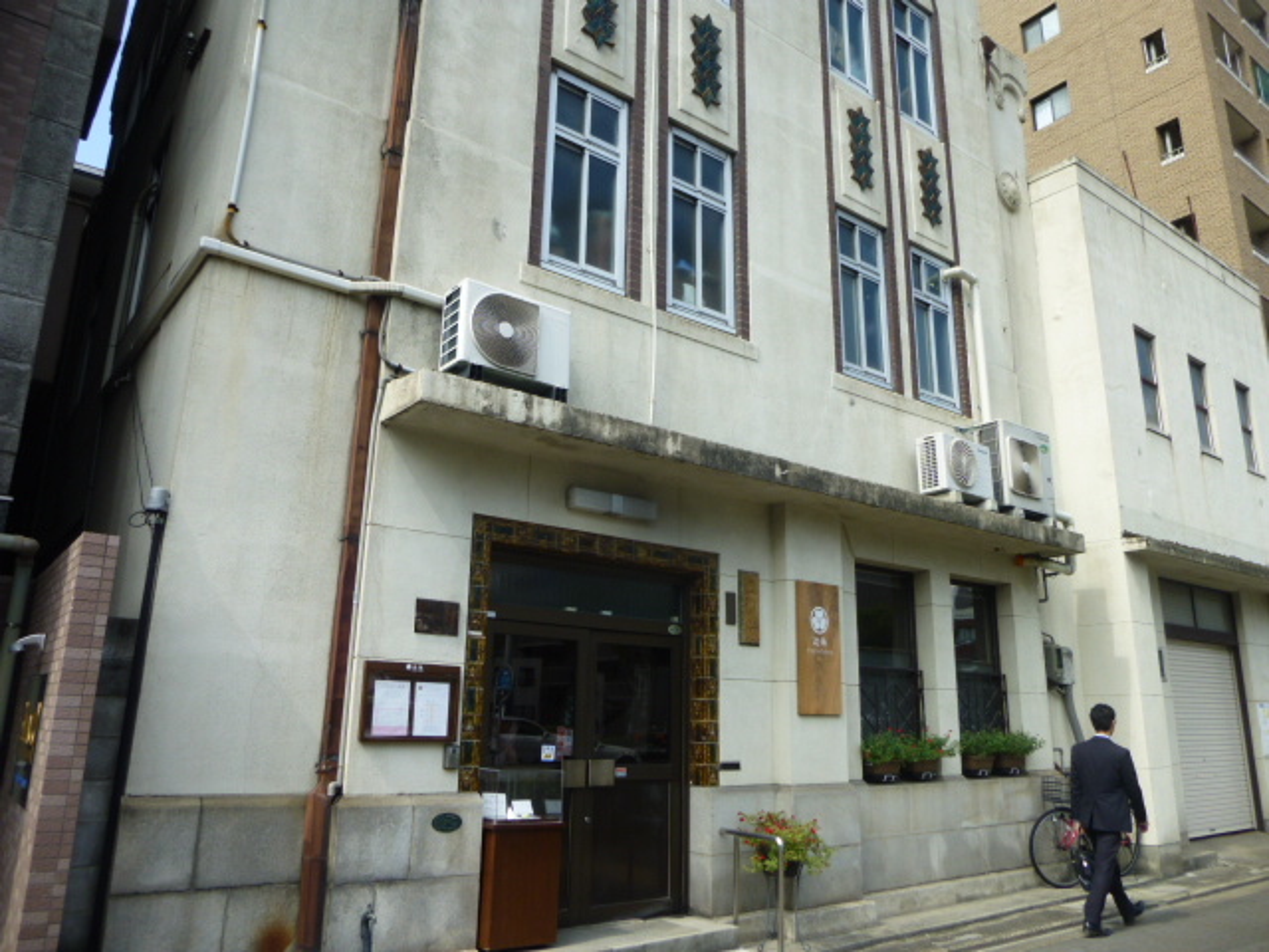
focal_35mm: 25
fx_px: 916
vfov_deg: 54.9
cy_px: 476
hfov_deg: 69.4
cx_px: 634
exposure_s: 1/640
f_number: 3.1
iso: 100
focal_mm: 4.5
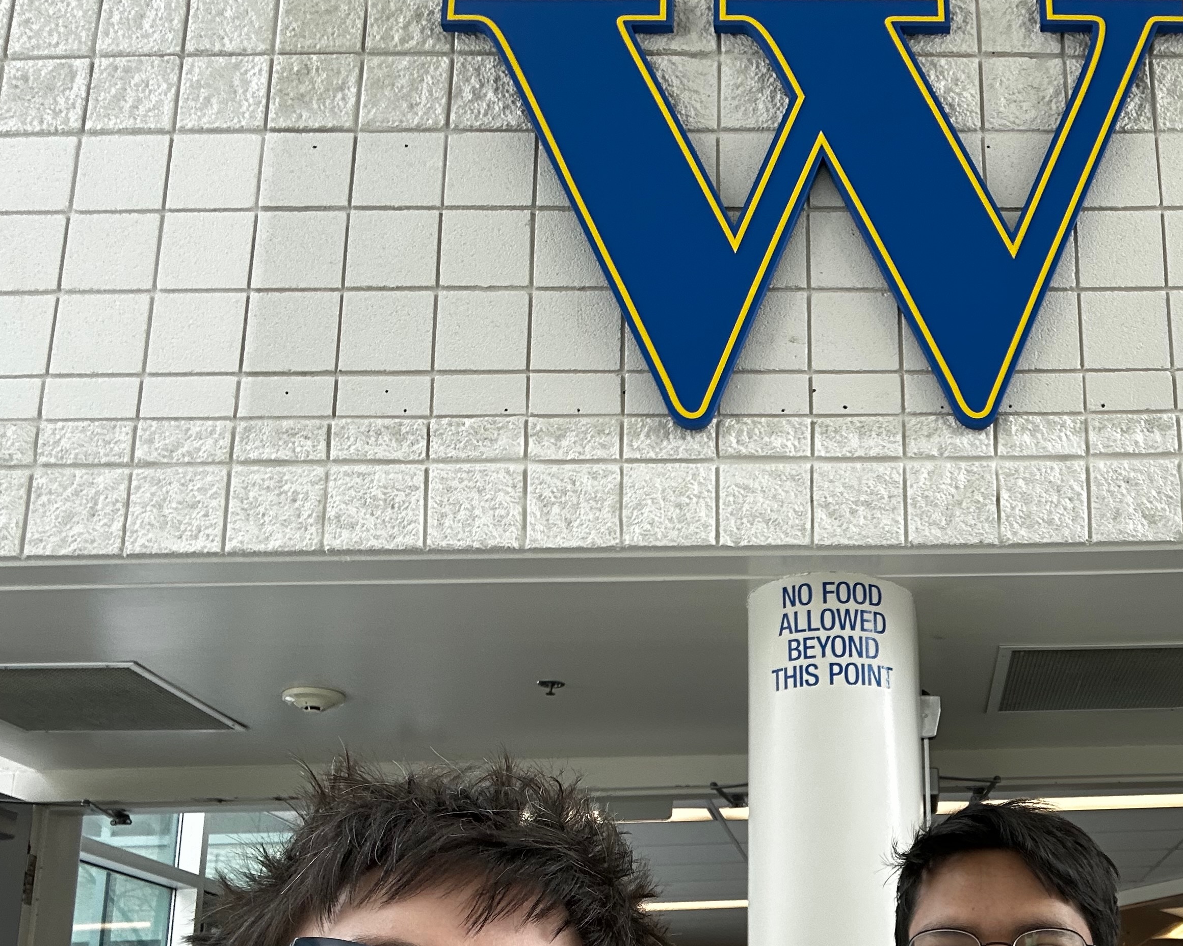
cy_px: 748
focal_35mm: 39
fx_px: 1366
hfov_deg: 44.3
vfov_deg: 37.0
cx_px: 966
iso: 32
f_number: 1.9
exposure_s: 1/120
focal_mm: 2.69
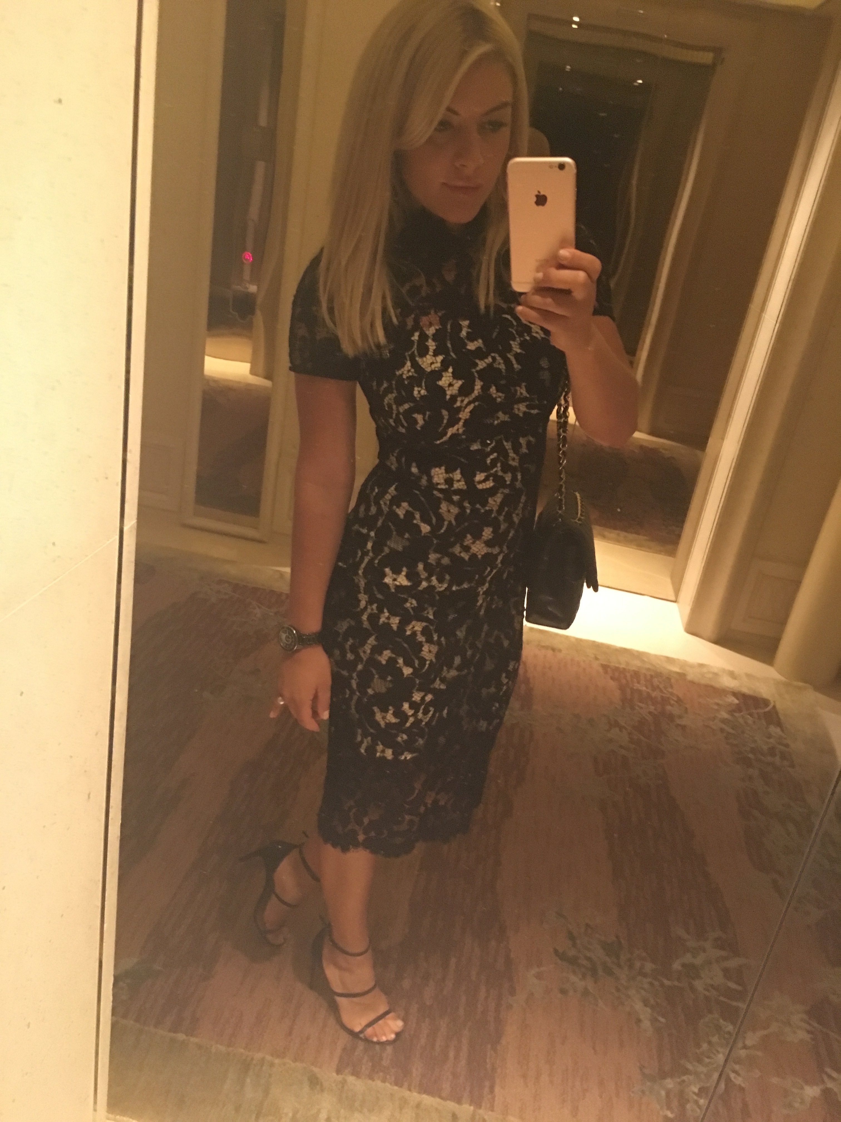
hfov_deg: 48.2
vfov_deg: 61.7
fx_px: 939
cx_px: 420
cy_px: 561
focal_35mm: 29
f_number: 2.2
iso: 320
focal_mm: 4.15
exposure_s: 1/17
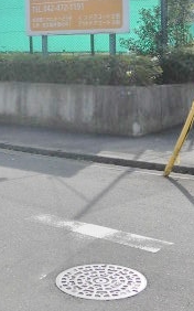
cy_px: 28
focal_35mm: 77
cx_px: 31
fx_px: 652
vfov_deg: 25.9
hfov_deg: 16.8
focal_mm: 5.81
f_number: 3.5
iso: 100
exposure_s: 1/800
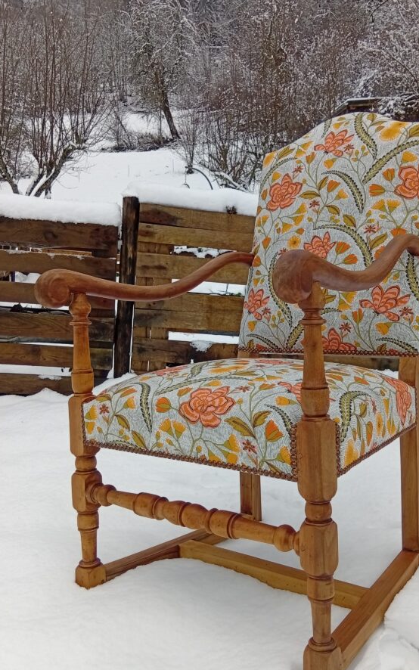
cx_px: 260
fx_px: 603
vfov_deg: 58.1
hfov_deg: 38.1
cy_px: 336
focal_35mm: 33
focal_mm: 3.84
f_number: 1.8
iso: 52
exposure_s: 1/656
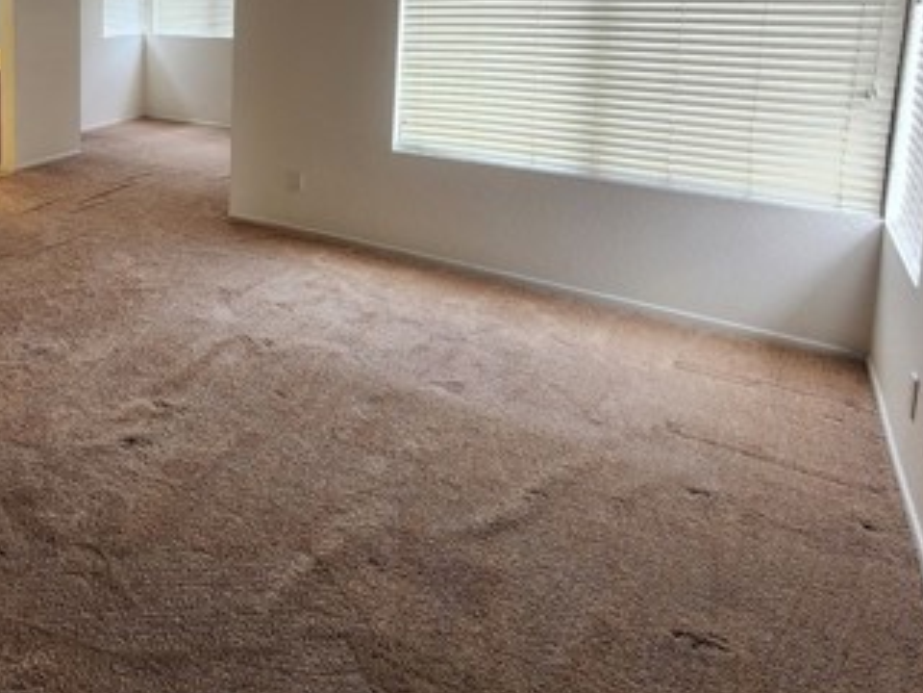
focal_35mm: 26
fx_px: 693
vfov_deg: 47.8
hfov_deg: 54.3
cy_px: 72
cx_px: 23
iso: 100
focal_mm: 2.2
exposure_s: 1/60
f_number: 2.2
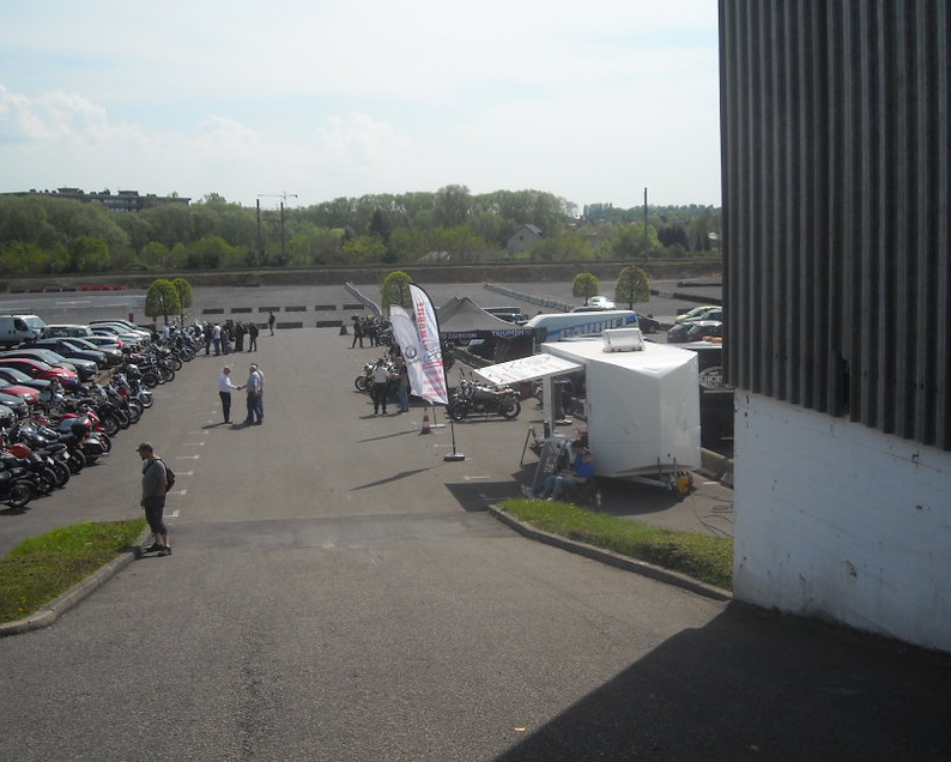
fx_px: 1211
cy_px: 362
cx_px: 461
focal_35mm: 43
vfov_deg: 34.9
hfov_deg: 42.9
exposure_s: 1/478
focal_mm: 5.7
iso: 64
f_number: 5.6
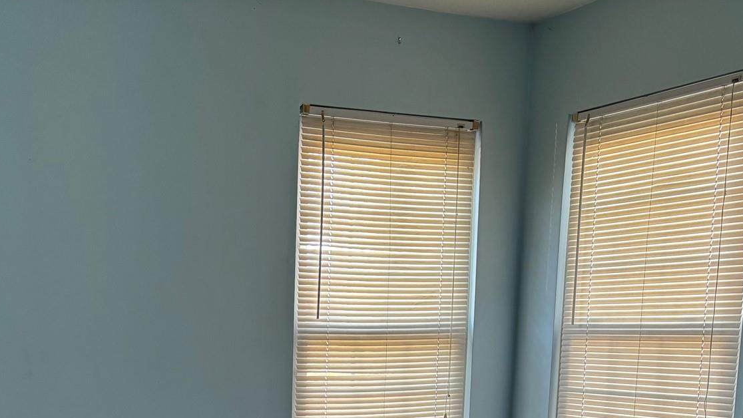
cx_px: 192
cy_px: 506
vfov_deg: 21.4
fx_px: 1025
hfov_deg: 38.9
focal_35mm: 52
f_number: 1.6
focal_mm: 5.96
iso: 125
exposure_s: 1/75
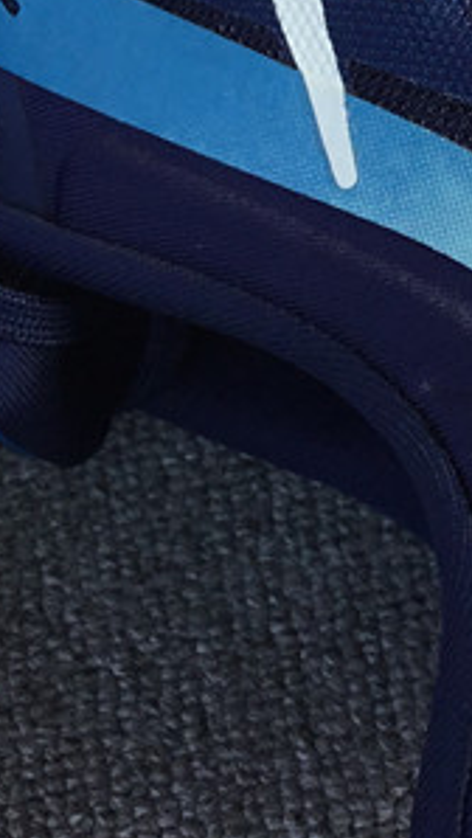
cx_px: 458
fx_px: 2266
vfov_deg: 20.3
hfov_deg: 11.8
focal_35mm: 102
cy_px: 7
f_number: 2.4
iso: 25
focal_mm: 3.3
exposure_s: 1/357
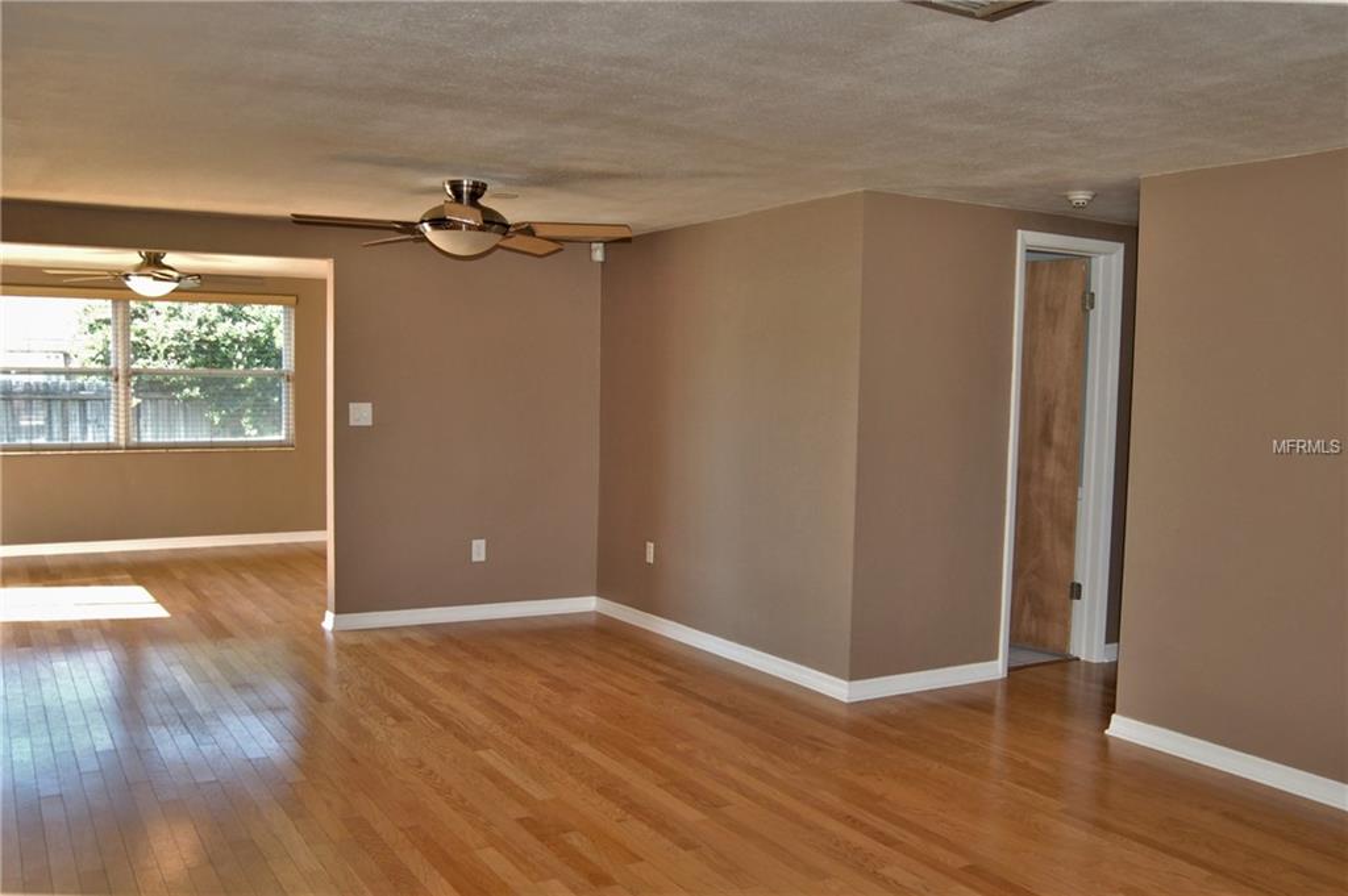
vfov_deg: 47.9
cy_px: 448
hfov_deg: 67.4
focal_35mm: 27
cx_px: 674
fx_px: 1010
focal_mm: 18
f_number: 3.5
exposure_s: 1/60
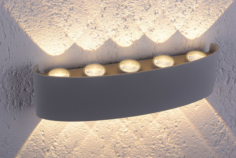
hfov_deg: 23.9
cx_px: 118
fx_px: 557
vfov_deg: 16.1
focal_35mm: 85
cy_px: 79
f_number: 11
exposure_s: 1/50
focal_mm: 85
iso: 100
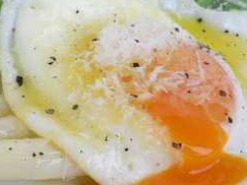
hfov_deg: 26.4
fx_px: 513
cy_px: 83
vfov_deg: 20.4
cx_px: 38
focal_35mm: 72
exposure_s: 1/25
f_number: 2.8
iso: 100
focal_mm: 5.8
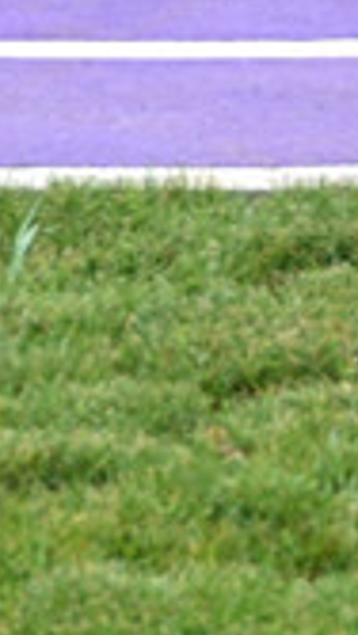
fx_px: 5246
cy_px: -1015
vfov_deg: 6.5
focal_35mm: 311
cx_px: 560
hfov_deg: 3.9
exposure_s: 1/100
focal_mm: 33
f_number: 4
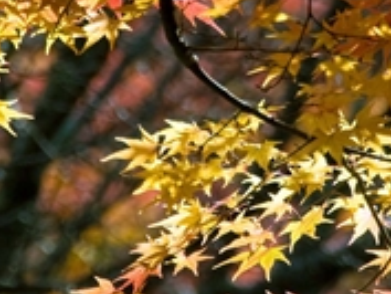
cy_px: 3
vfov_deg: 1.1
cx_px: 212
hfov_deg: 1.5
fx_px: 14683
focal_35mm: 1299
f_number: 9
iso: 200
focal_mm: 200
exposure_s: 1/320
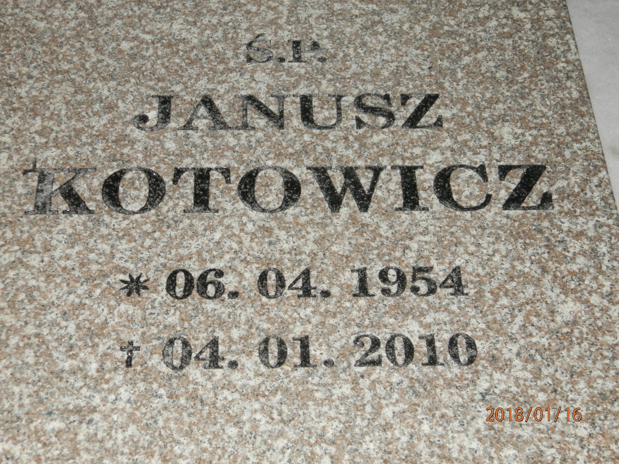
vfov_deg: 21.6
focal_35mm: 68
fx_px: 1216
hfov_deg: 28.6
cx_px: 310
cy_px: 232
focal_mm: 12.2
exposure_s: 1/125
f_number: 4
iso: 200
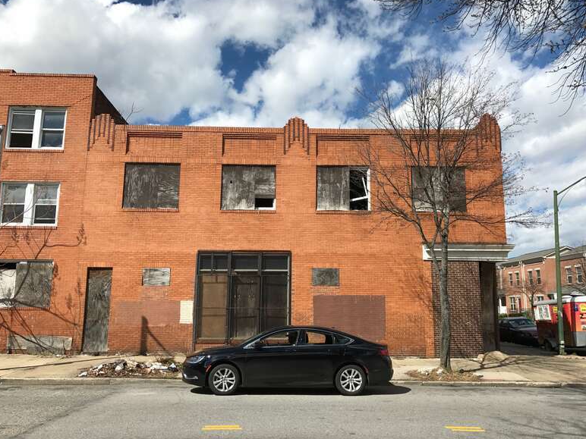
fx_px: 491
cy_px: 219
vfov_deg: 48.2
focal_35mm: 29
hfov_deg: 61.7
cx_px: 296
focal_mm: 3.99
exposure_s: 1/2907
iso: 20
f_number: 1.8
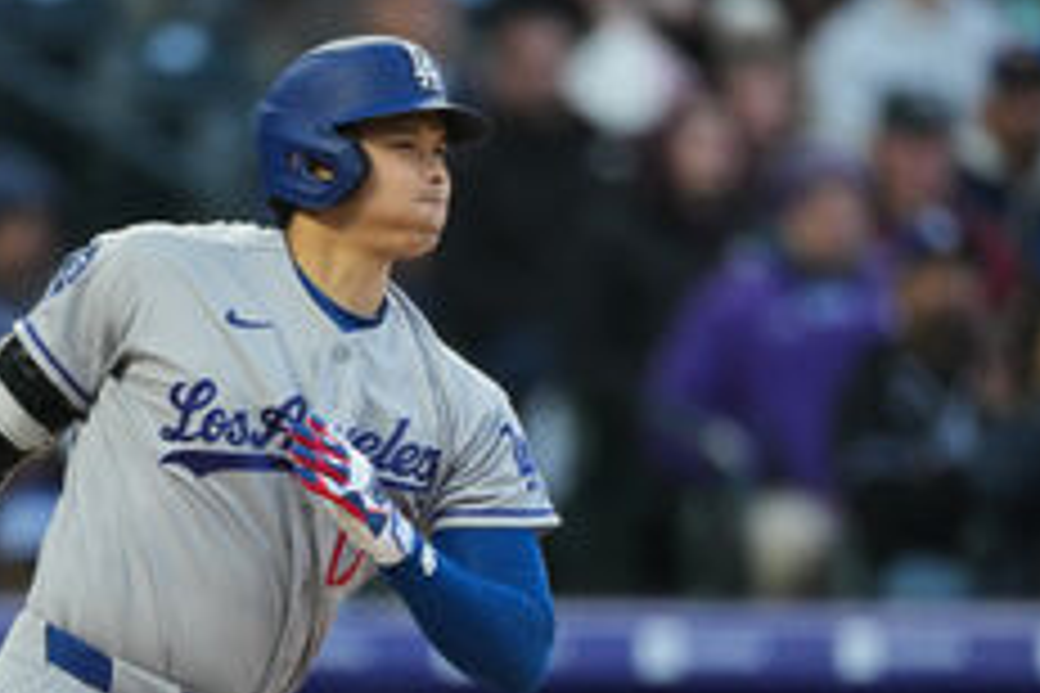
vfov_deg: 1.3
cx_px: 338
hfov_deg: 2.0
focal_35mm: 1037
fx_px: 29955
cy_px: 502
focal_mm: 600
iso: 4000
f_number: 4
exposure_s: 1/2000
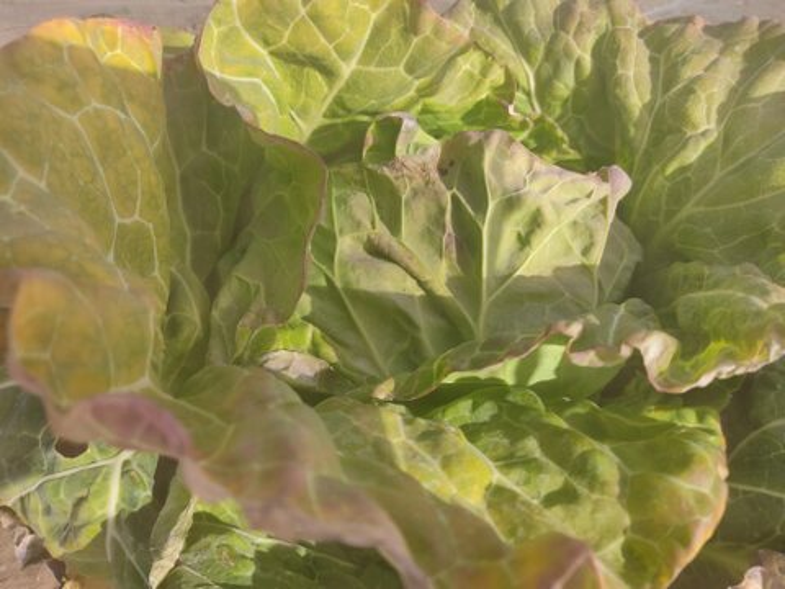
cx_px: 392
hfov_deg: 67.3
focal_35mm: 26
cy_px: 294
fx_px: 590
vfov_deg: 53.1
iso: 100
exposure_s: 1/616
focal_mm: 4.74
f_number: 1.79
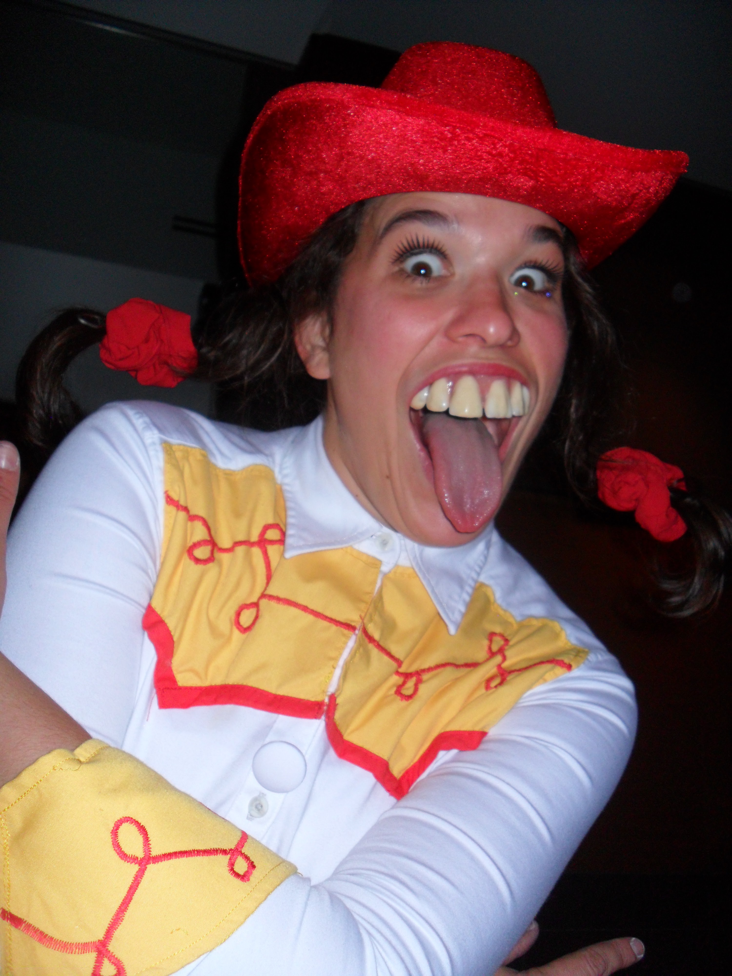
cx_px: 366
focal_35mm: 35
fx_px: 987
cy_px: 488
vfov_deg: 52.6
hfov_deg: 40.7
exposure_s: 1/45
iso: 200
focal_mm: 6.3
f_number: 3
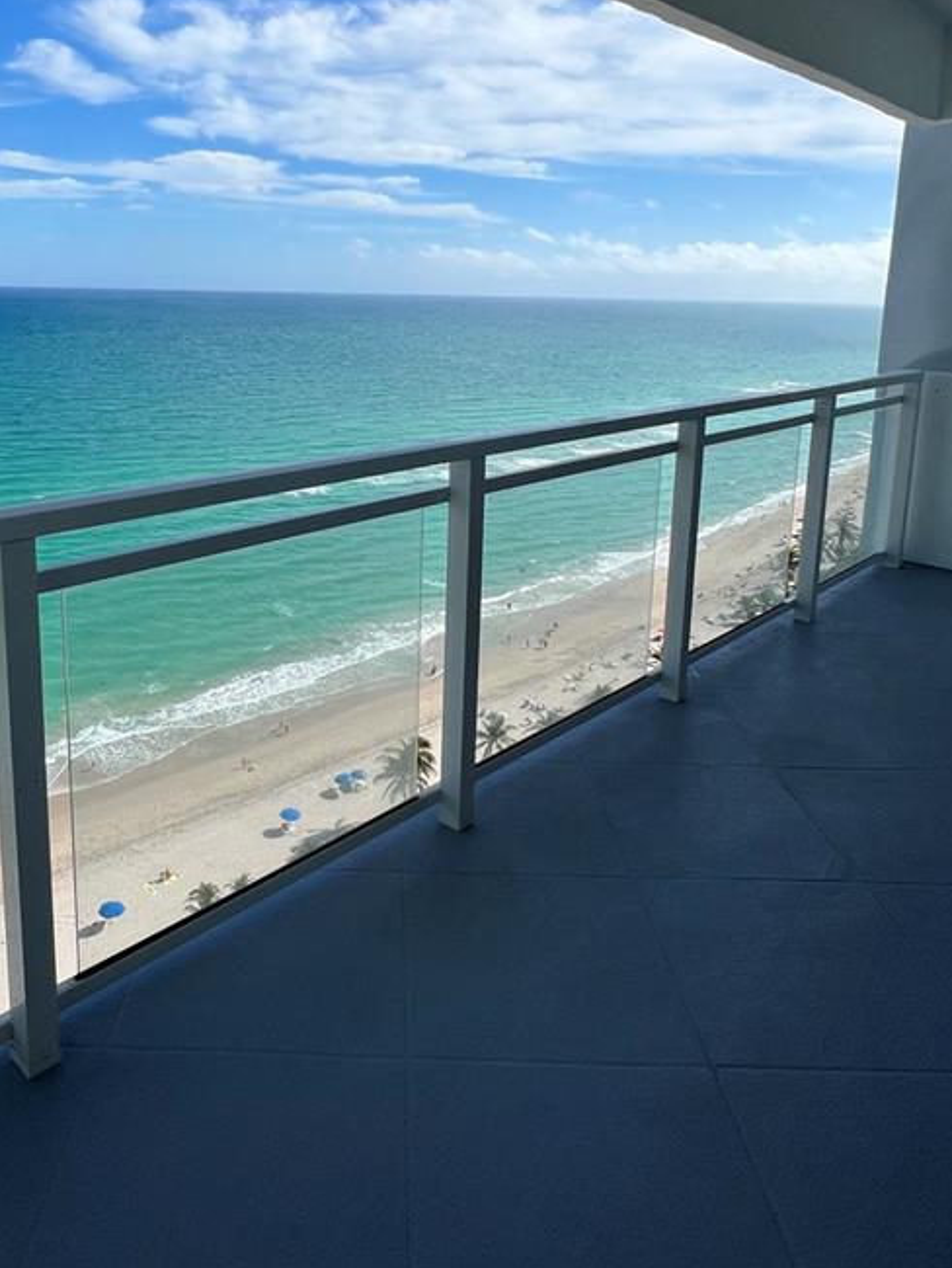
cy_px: 445
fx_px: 879
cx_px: 377
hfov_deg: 56.4
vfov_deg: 69.9
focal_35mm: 24
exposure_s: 1/2538
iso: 32
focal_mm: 1.57
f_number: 1.8
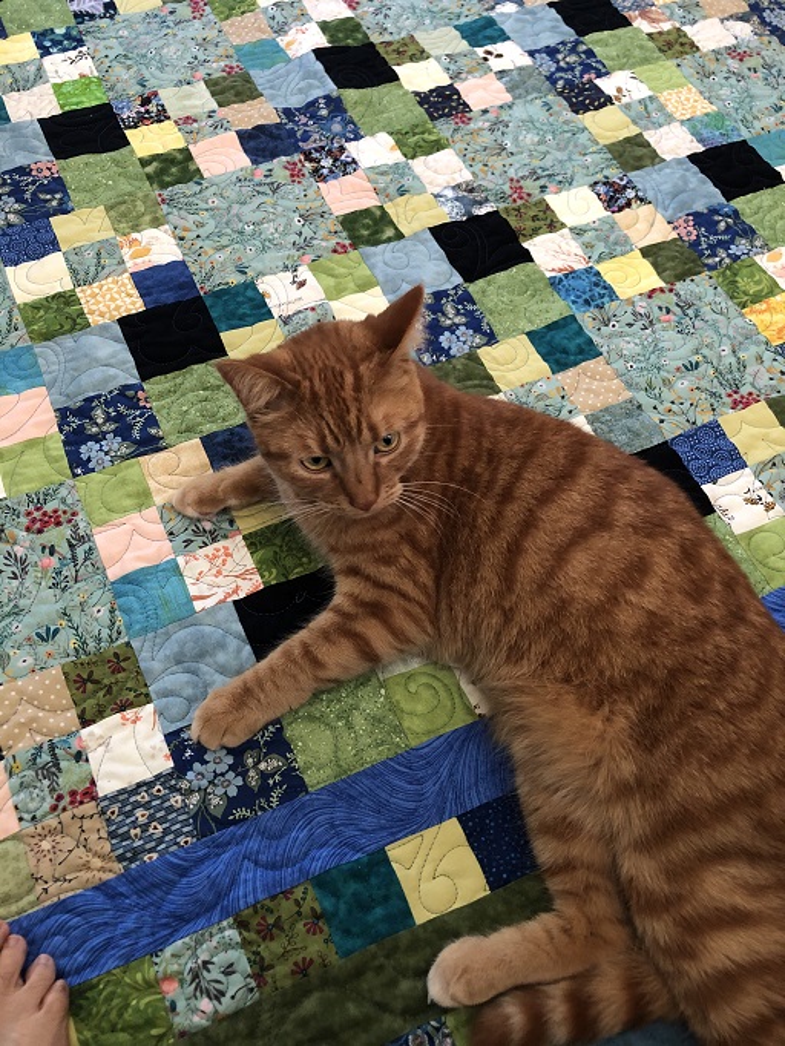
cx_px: 392
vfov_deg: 63.4
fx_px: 846
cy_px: 523
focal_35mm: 28
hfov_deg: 49.8
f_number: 1.8
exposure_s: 1/13
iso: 100
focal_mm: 3.99
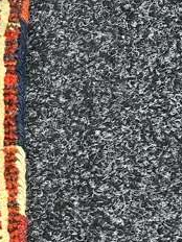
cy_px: 247
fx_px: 743
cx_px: -180
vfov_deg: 18.0
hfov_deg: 12.4
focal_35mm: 106
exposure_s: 1/50
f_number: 1.78
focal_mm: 6.86
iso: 400
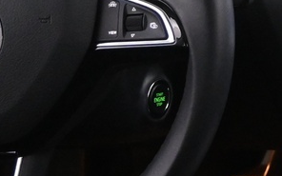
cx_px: 445
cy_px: 48
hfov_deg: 14.4
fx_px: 1030
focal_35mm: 134
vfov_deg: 9.8
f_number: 3.5
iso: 2500
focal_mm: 16
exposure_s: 1/30
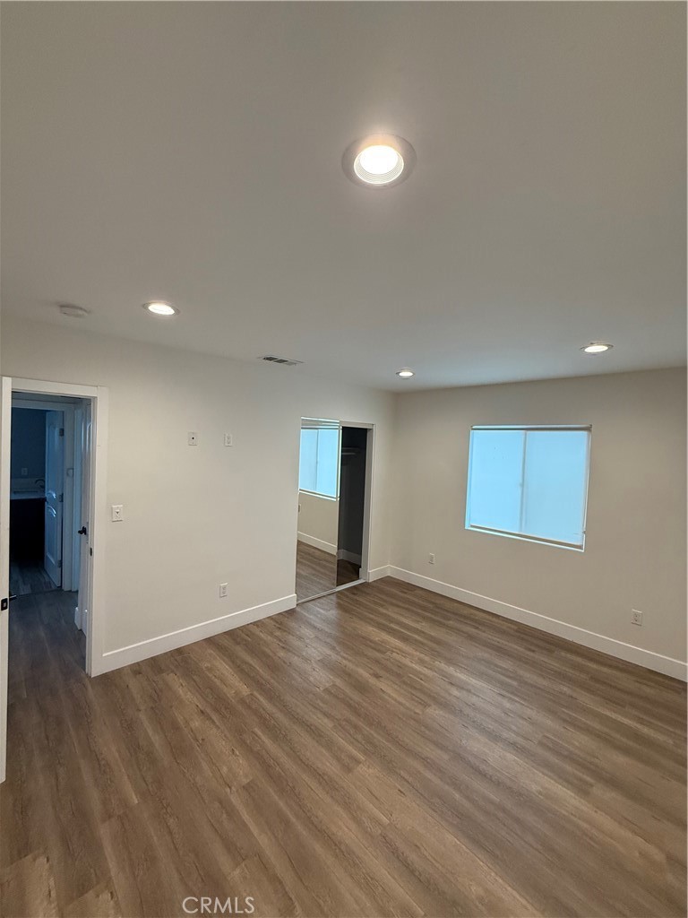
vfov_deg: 102.1
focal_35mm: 14
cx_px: 344
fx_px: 371
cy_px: 459
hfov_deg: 85.7
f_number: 2.2
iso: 320
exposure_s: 1/120
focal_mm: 2.22
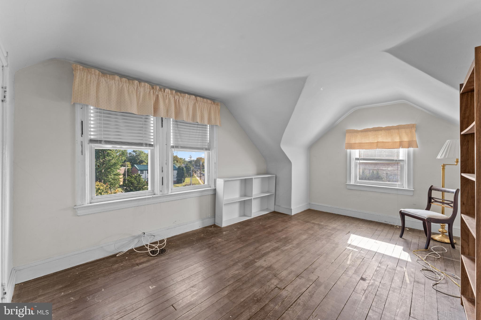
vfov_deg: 81.2
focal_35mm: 14
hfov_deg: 104.3
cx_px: 240
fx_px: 187
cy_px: 160
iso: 500
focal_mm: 14
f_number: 8
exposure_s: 1/8
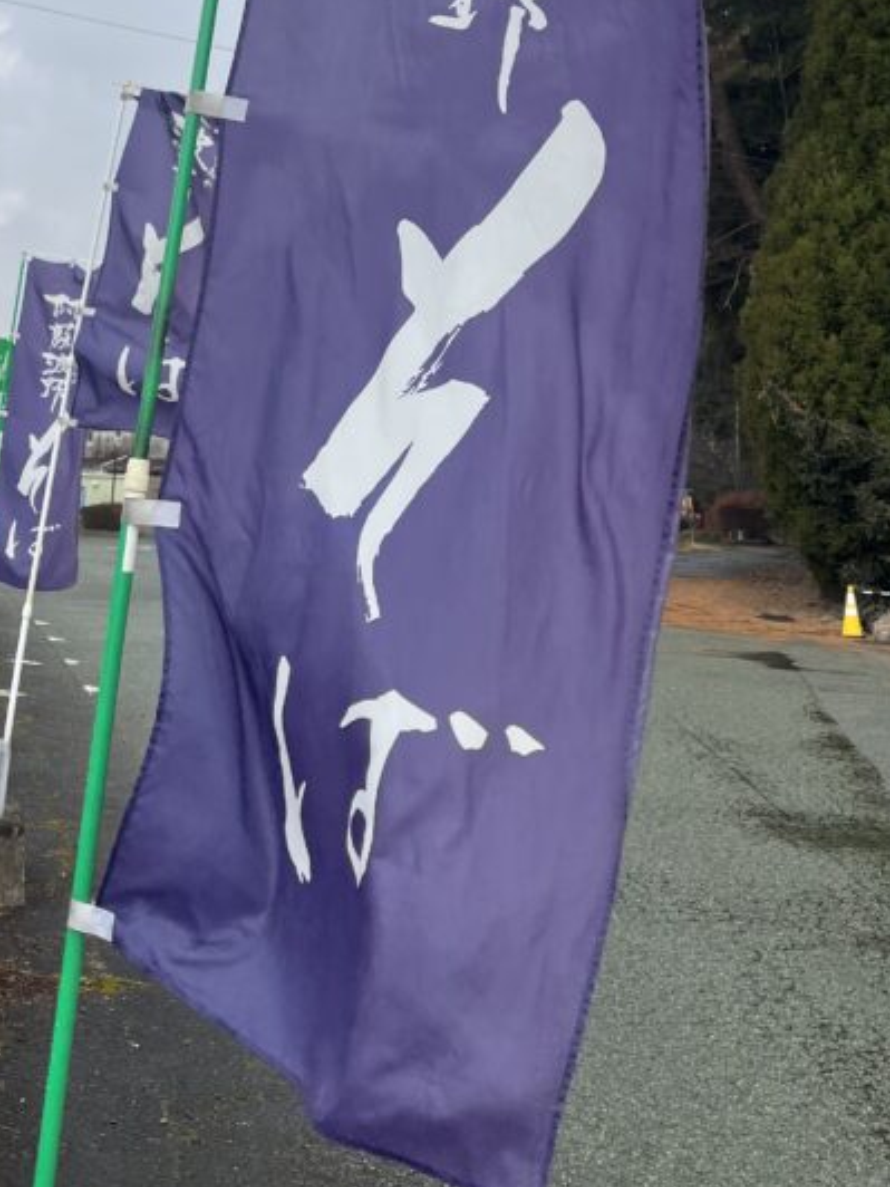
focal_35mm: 50
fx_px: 1714
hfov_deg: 29.0
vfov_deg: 36.2
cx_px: 339
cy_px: 152
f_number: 1.6
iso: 50
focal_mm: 5.1
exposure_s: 1/497
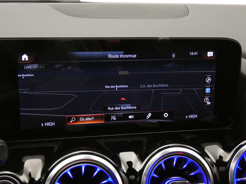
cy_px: 92
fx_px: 341
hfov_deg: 39.7
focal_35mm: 48
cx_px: 123
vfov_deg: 30.3
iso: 1600
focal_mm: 8.6
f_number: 3.8
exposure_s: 1/15
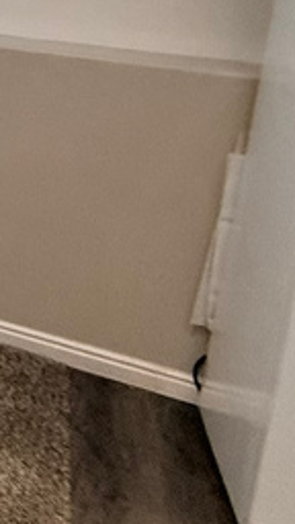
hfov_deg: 9.6
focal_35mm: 61
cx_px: -740
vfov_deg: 31.5
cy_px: -10
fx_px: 848
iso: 250
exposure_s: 1/120
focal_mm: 2.22
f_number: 2.2
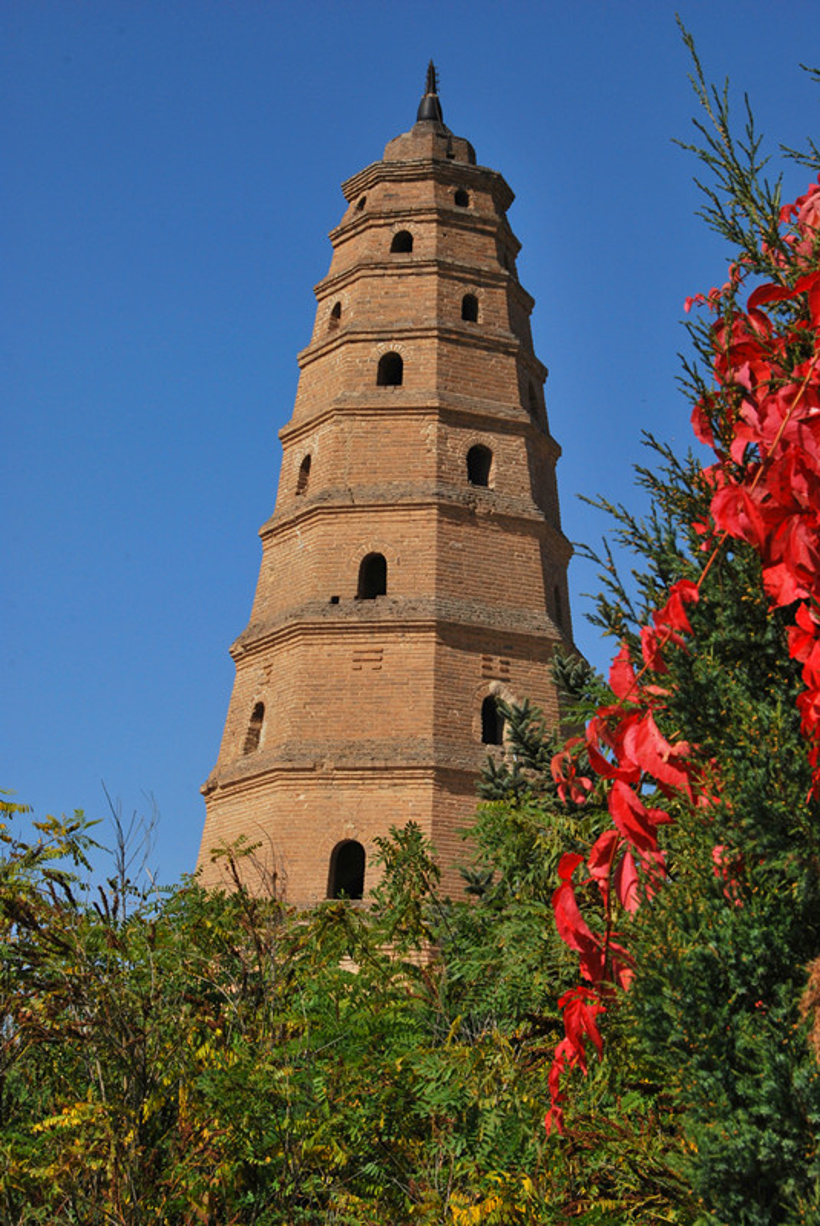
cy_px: 613
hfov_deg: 14.7
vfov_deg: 21.9
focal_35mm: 93
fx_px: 3170
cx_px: 410
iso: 200
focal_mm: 62
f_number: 16
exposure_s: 1/200
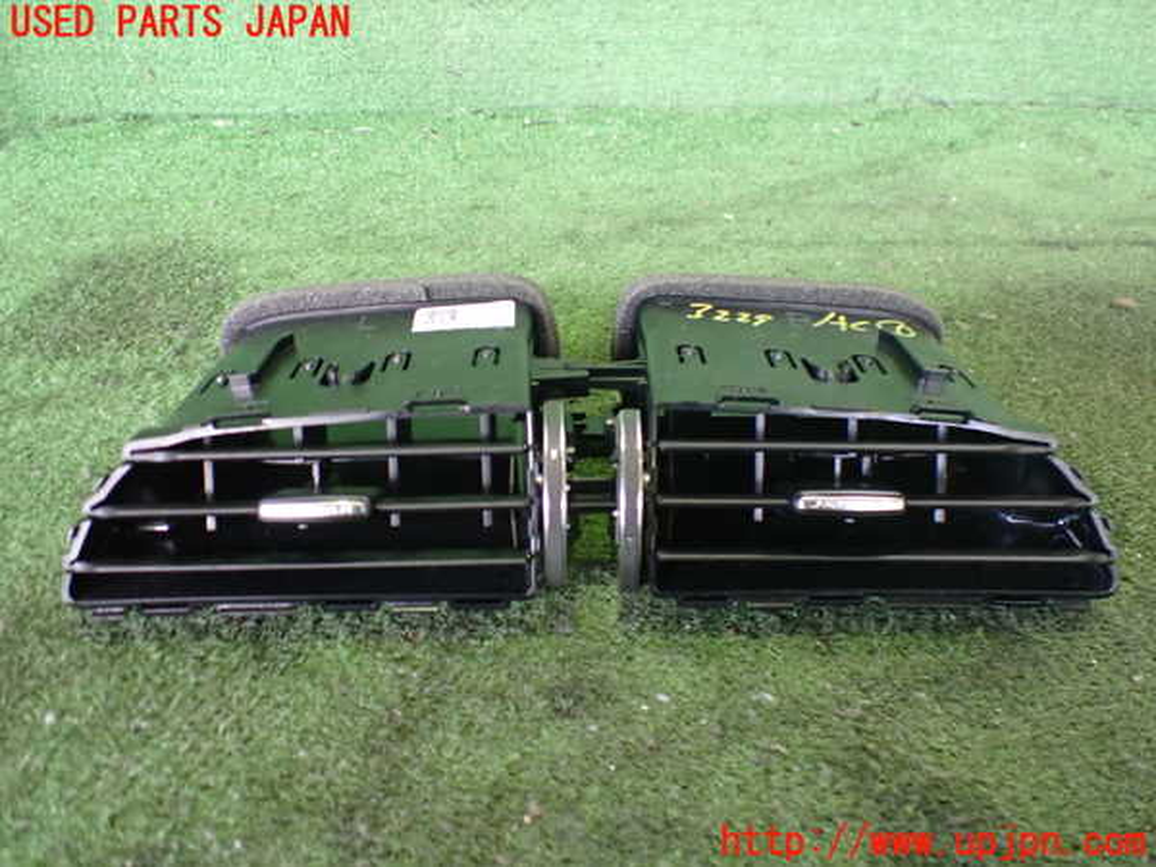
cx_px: 578
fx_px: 1002
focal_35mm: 30
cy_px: 434
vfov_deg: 46.8
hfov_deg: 60.0
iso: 800
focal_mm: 5.4
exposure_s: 1/40
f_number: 2.3
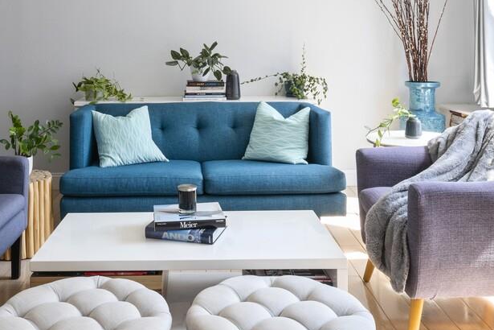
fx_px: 535
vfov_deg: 33.0
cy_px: 53
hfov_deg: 49.0
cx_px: 178
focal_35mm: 39
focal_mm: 16
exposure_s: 1/20
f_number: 14
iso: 640
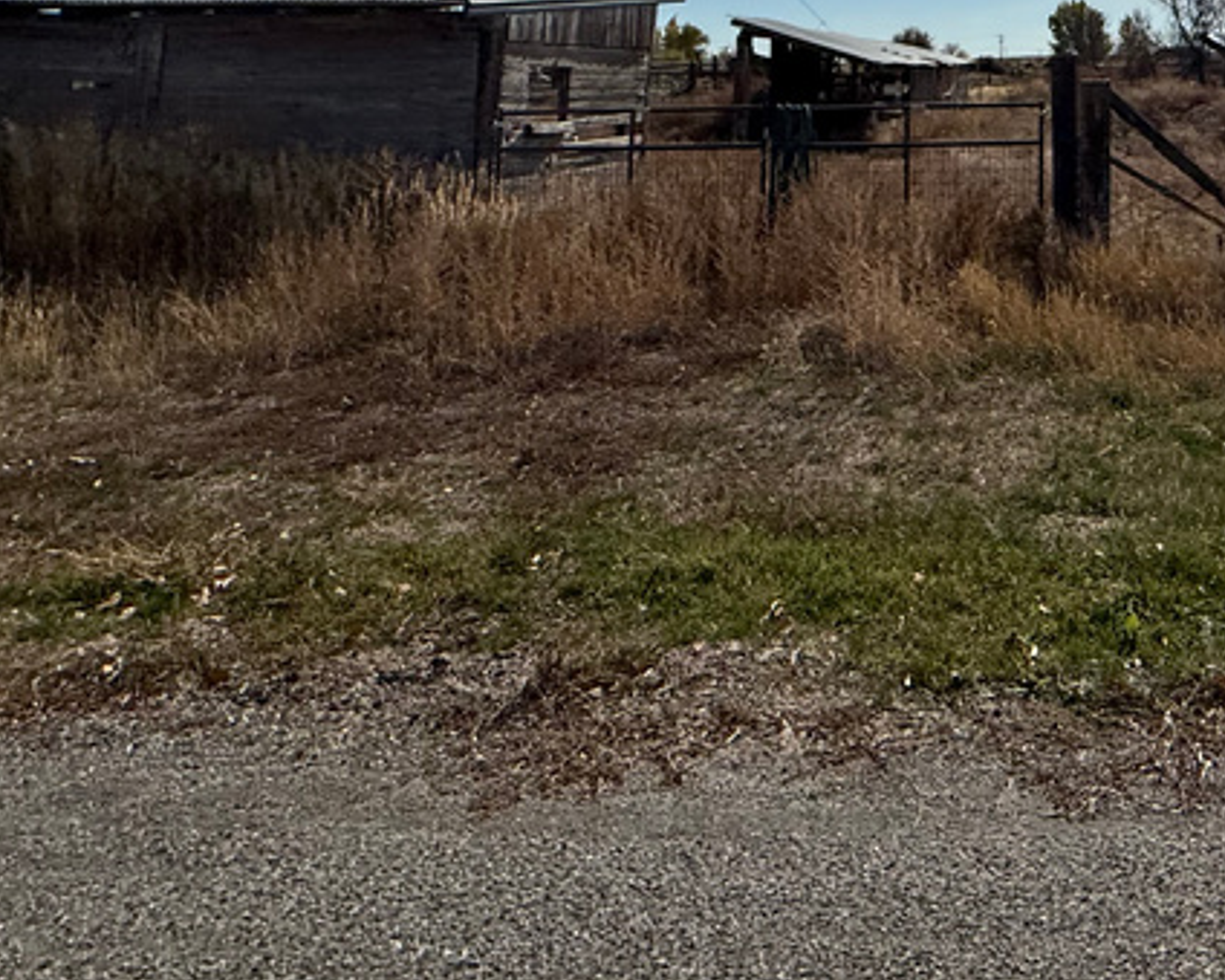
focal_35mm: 33
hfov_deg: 47.5
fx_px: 1196
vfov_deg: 38.3
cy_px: -52
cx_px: 1150
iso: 40
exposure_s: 1/6173
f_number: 2.2
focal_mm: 2.22
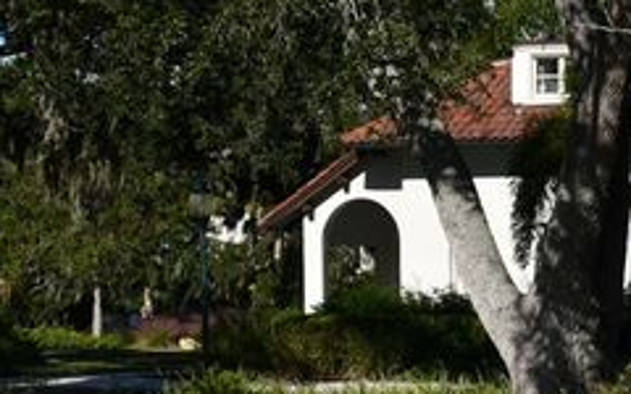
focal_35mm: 174
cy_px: 344
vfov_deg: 7.5
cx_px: 791
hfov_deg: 11.7
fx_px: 2992
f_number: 10
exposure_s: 1/400
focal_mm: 32
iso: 100
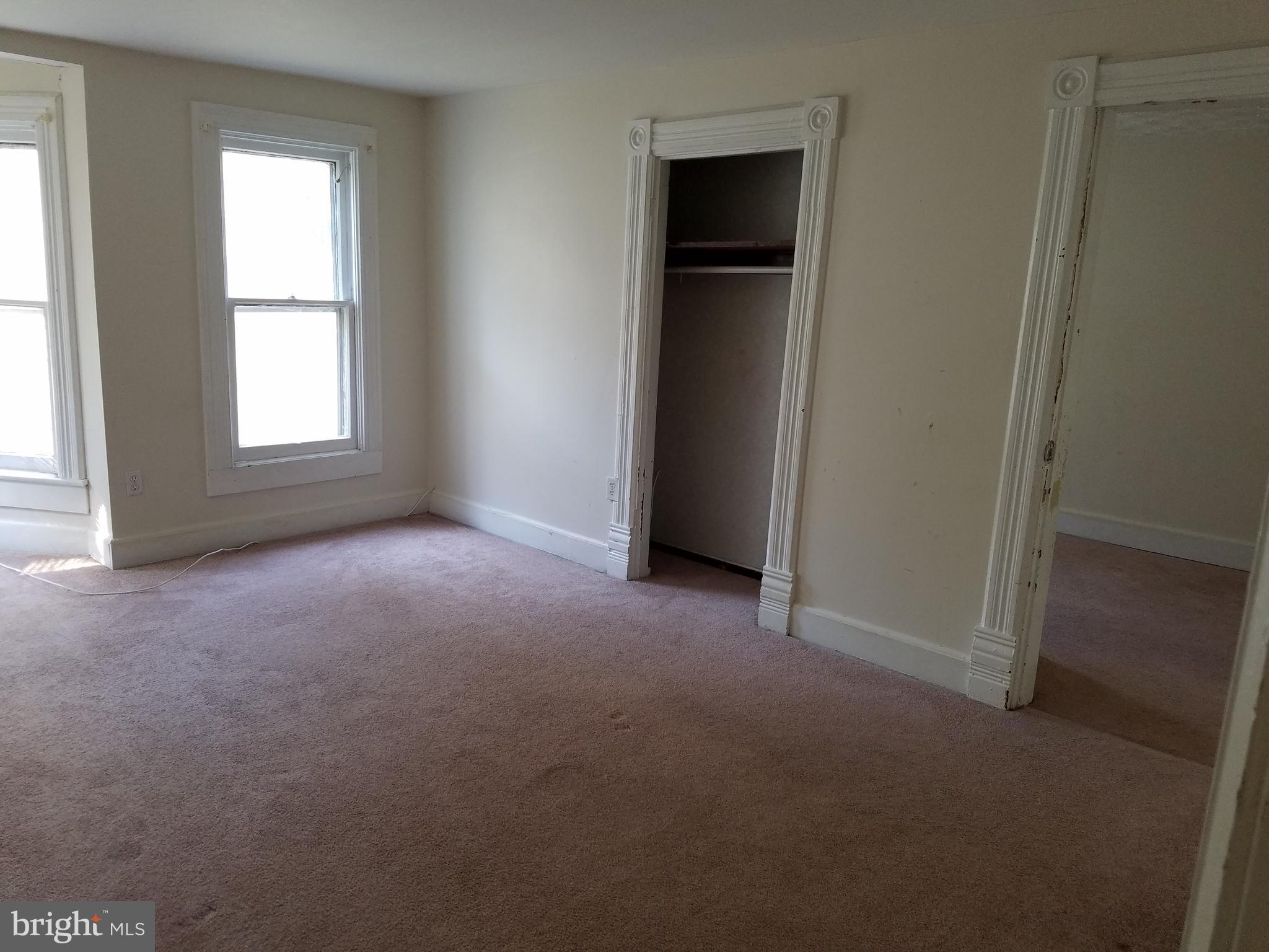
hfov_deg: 67.3
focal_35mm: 26
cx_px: 634
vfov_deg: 53.1
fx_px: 953
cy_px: 476
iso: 125
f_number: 1.7
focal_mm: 4.2
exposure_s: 1/50
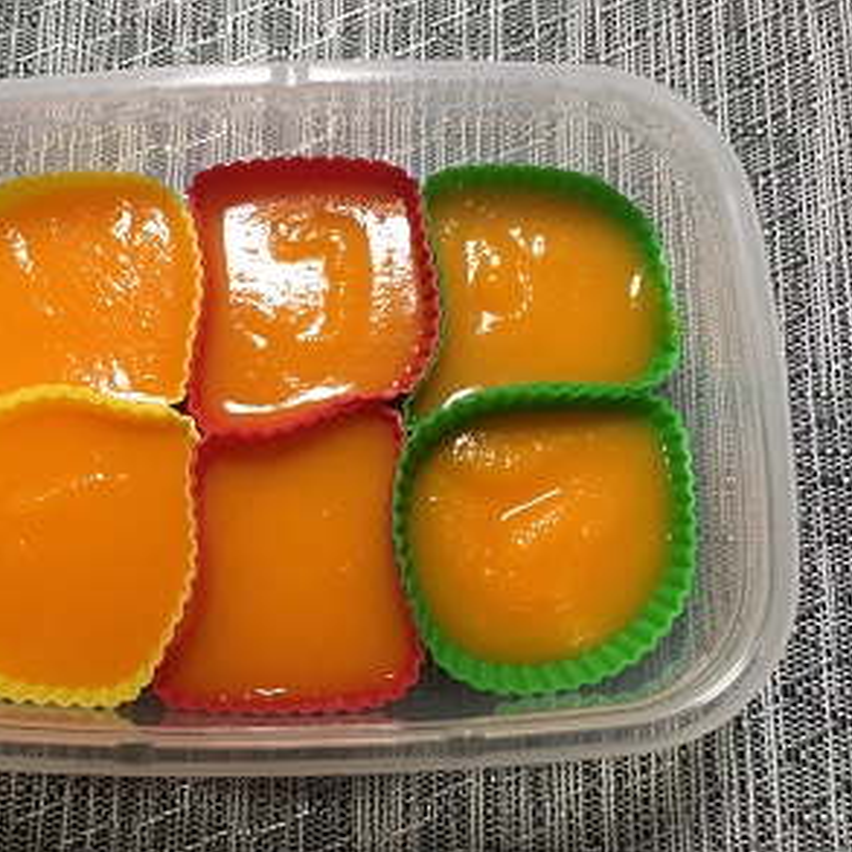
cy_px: 422
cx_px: 323
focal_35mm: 35
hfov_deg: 46.8
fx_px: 975
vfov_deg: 47.2
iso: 100
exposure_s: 1/30
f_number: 2.2
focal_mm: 4.15
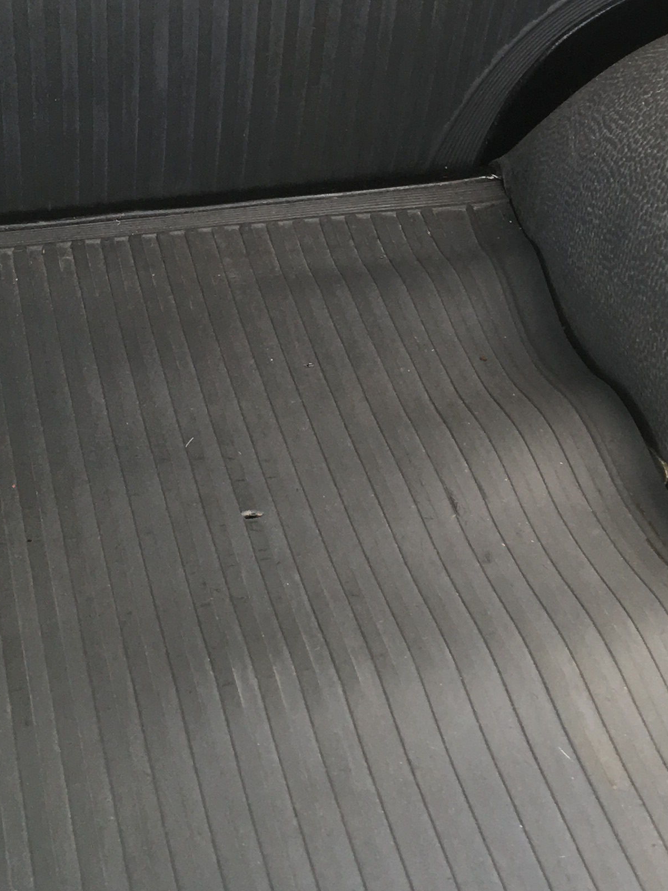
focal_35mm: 73
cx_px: 711
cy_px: 231
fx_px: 1879
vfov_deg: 26.4
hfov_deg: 19.4
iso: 40
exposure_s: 1/120
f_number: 2.2
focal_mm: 4.15
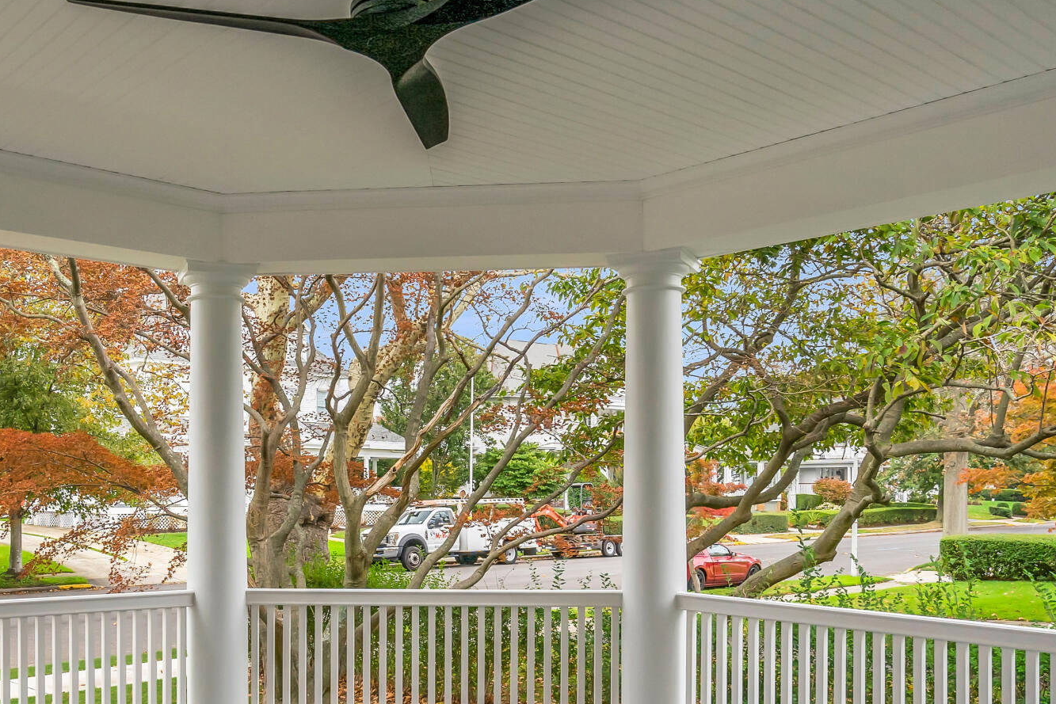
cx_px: 349
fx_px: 1056
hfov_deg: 52.1
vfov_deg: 36.4
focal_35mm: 36
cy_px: 489
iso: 100
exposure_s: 1/30
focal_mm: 16
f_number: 8
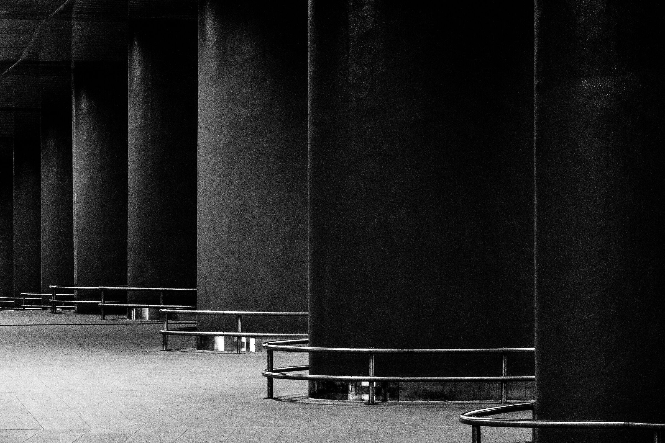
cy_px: 222
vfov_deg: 10.8
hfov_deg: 16.1
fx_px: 2346
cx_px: 332
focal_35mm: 127
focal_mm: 85
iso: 2500
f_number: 14
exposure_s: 1/20
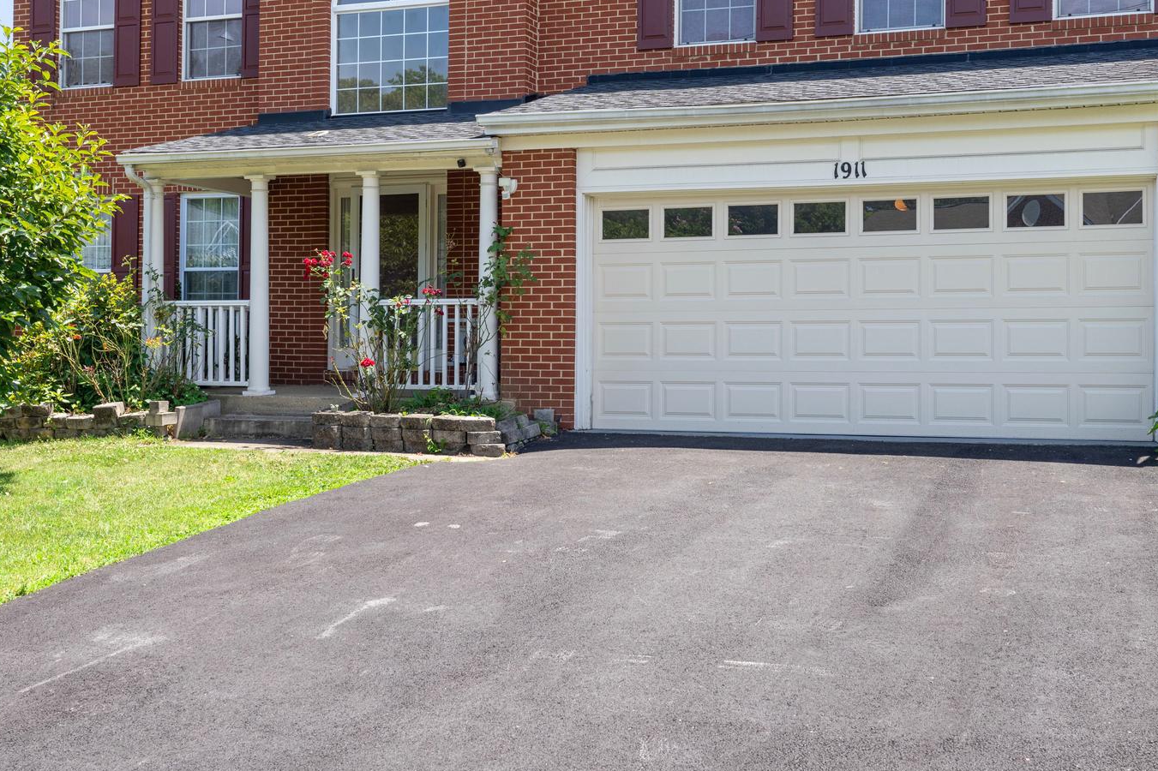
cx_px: 564
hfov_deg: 41.9
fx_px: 1511
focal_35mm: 47
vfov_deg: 28.3
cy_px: 201
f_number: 8
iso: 200
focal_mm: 31
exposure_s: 1/250
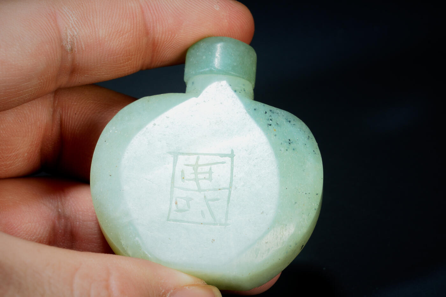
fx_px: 1871
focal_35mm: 151
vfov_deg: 9.1
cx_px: 223
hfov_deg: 13.6
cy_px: 148
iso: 100
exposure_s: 1/160
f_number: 18
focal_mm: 101
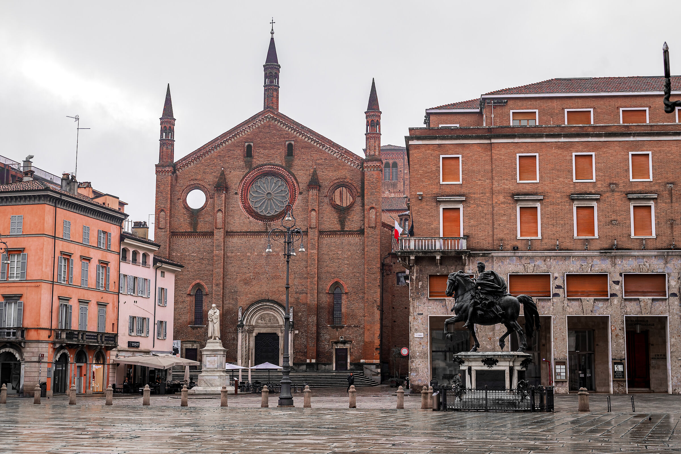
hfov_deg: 39.6
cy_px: 227
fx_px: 946
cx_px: 340
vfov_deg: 27.0
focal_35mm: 50
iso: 100
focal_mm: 50
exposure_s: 1/50
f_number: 4.5
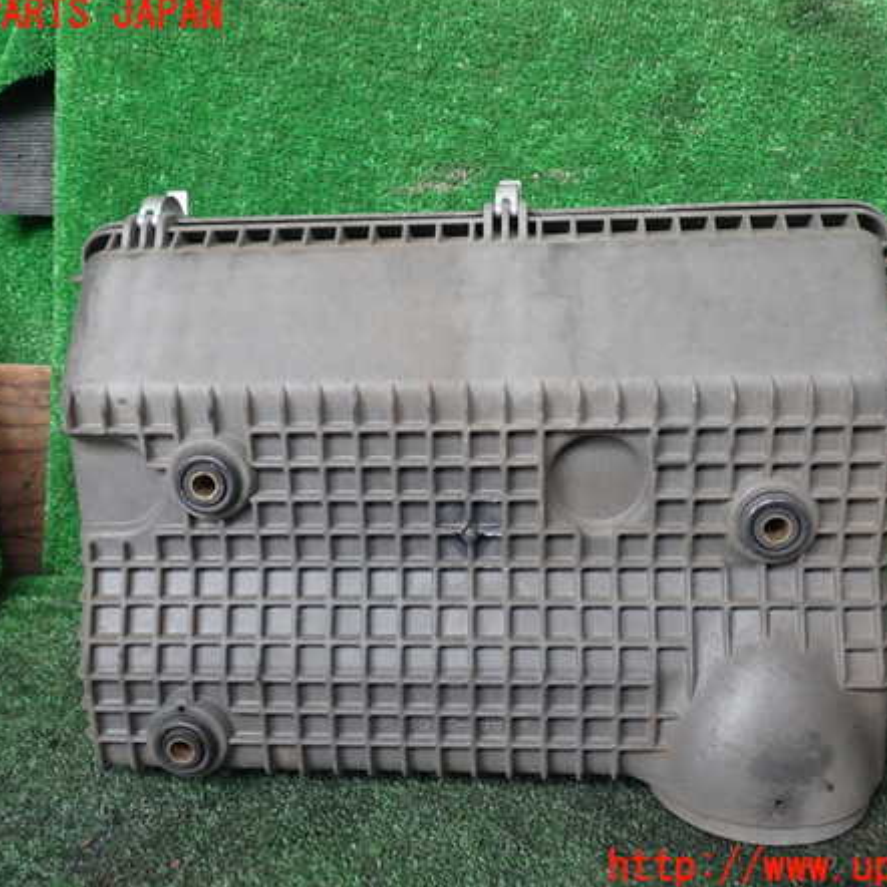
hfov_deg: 46.0
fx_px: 1044
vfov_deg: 46.0
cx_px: 460
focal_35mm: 36
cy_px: 441
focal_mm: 5.4
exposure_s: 1/30
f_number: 2.3
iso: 200
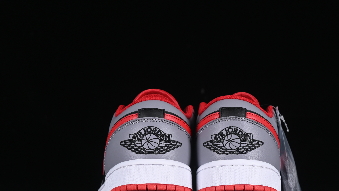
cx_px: 190
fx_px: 845
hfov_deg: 22.7
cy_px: 112
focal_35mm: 94
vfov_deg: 12.9
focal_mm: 50
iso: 160
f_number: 7.1
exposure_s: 1/80
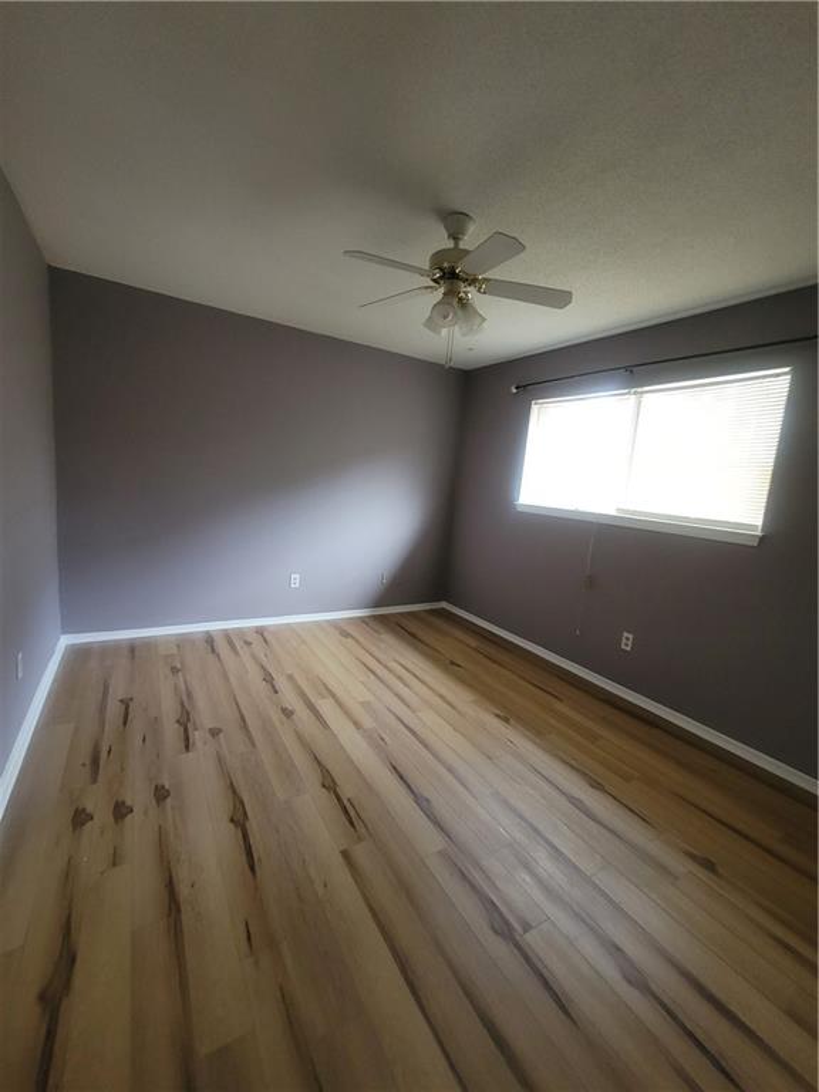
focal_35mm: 13
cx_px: 410
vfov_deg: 106.2
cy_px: 546
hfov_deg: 89.9
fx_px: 410
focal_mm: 2.2
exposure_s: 1/30
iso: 320
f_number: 2.2
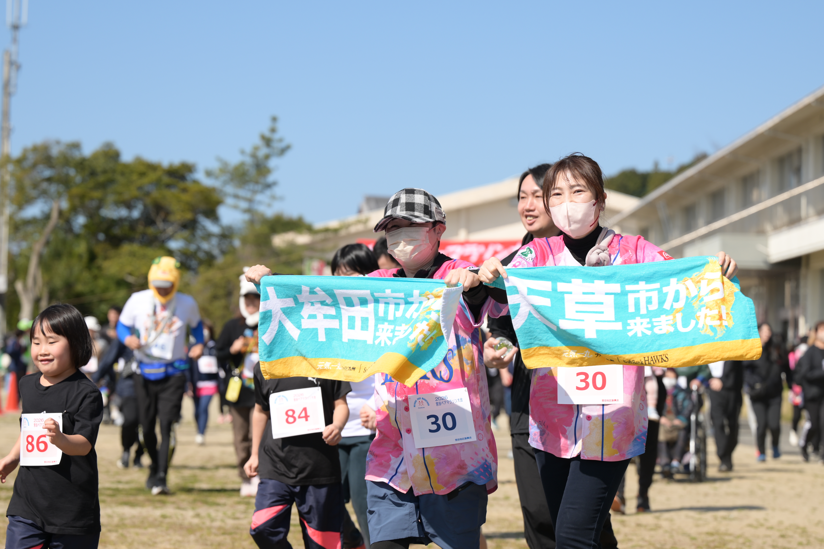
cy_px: 274
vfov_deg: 13.0
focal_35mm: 105
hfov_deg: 19.5
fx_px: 2403
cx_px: 412
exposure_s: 1/1000
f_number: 3.2
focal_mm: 70
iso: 64
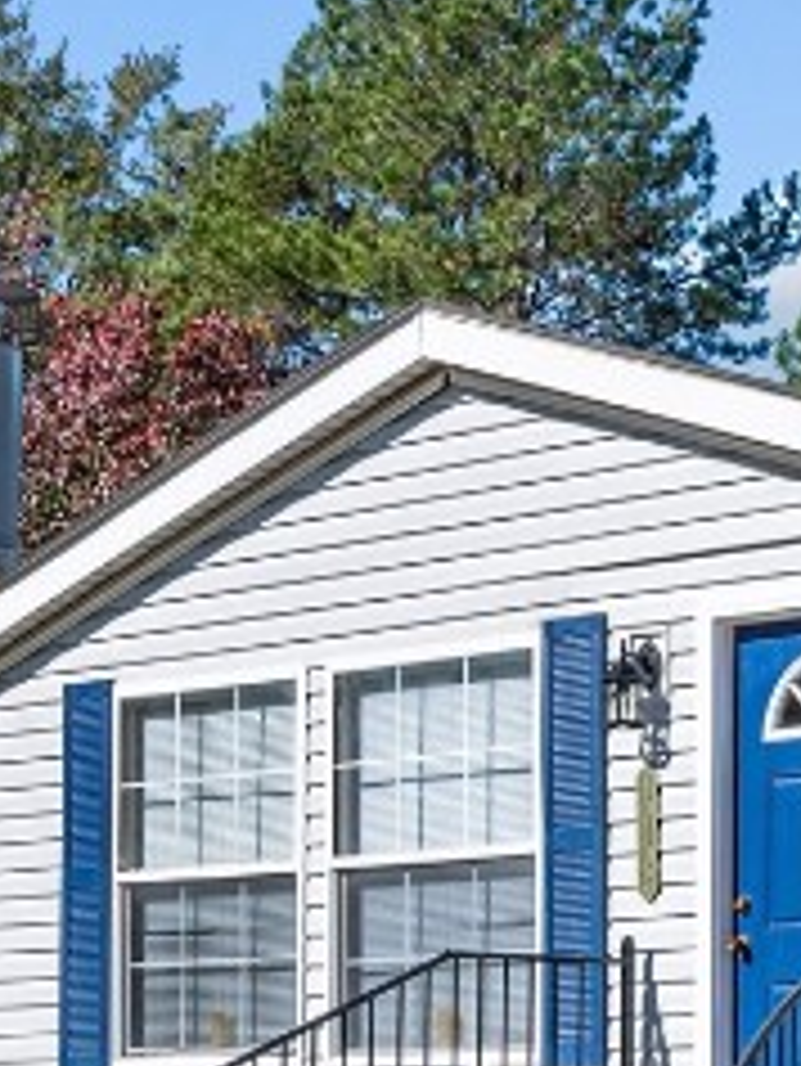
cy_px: 1169
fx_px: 3452
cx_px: 1197
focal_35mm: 112
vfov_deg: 17.0
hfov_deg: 12.6
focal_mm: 24
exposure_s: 1/4000
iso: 500
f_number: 6.3
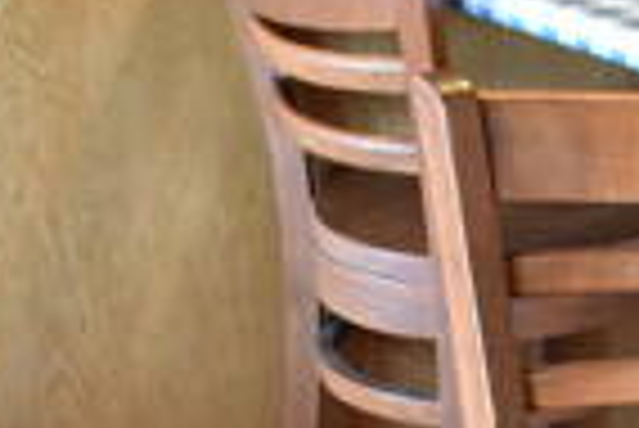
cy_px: 712
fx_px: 2061
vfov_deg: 11.2
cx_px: 734
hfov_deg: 17.0
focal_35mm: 116
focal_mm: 18
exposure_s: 1/125
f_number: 3.5
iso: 3600
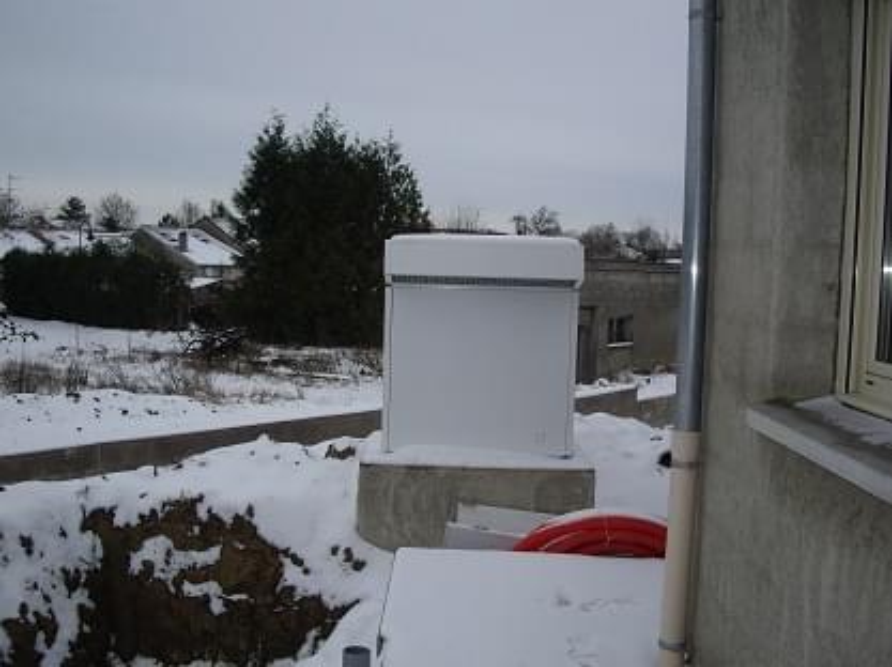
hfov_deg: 49.0
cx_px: 446
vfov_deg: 37.7
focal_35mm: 38
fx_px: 978
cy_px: 334
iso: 100
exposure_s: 1/250
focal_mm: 7.9
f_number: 5.6
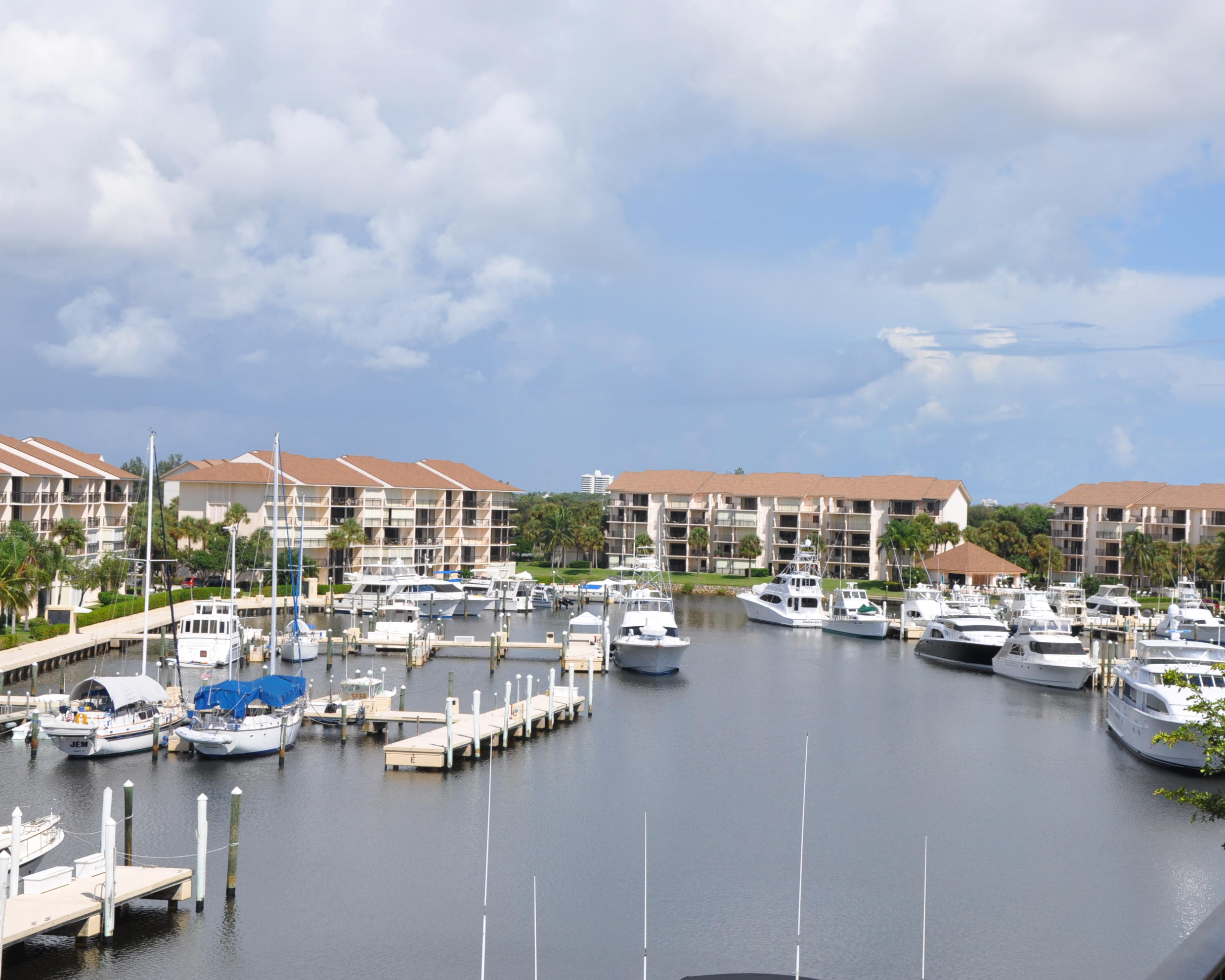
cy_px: 488
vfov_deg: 25.6
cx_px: 694
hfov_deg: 31.6
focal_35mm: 60
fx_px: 2160
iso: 200
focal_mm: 35
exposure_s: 1/400
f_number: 10
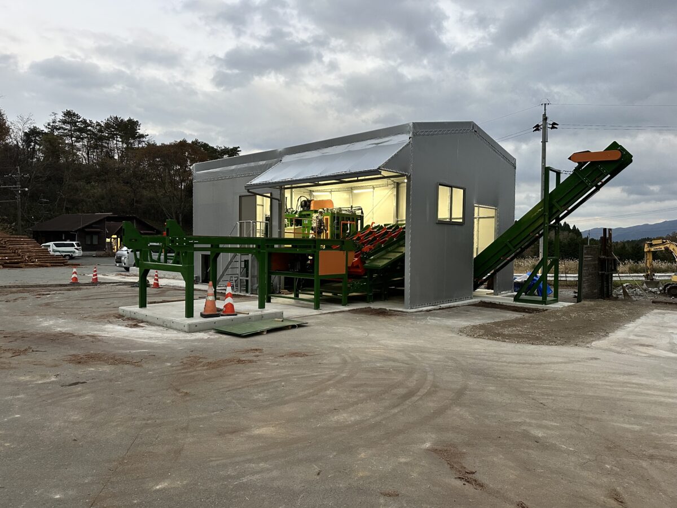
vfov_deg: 56.8
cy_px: 254
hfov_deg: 71.6
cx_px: 338
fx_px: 469
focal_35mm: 24
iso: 320
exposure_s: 1/60
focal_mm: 6.86
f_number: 1.78
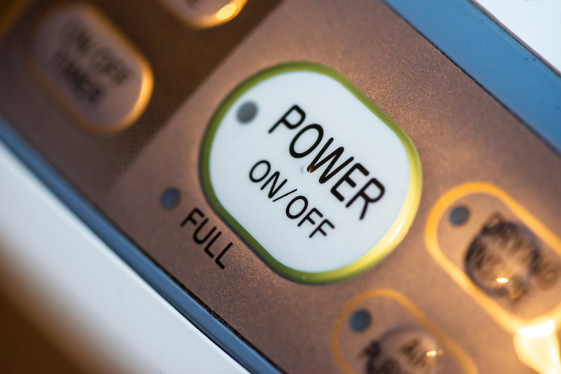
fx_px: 1637
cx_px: 280
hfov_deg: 19.4
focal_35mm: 105
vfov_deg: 13.1
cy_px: 187
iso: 3200
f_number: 4
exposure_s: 1/200
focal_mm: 105
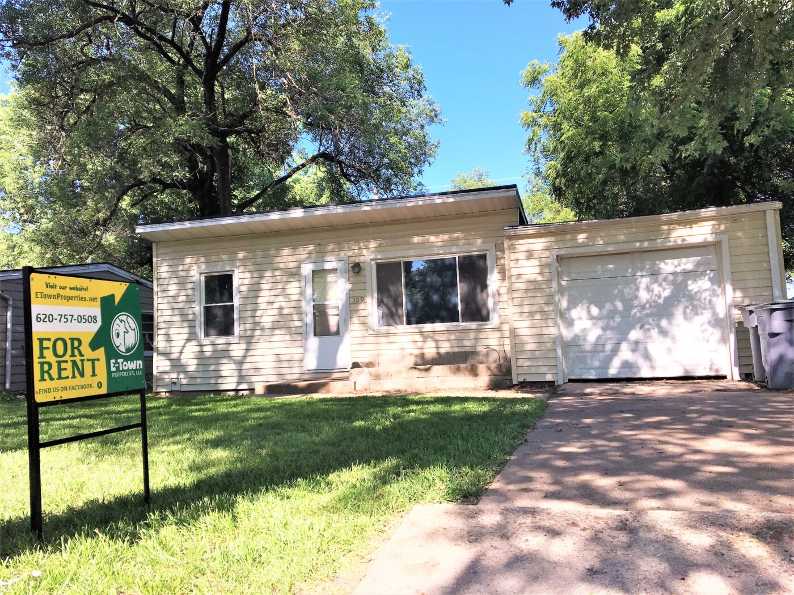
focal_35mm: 29
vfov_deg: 48.2
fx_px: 665
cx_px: 397
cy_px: 298
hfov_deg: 61.7
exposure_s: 1/699
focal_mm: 4.15
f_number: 2.2
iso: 25
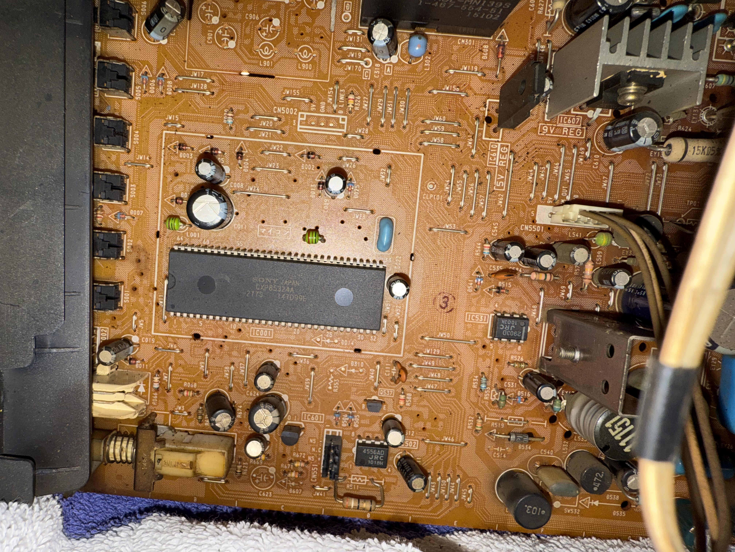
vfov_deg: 56.8
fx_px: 510
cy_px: 276
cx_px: 368
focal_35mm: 24
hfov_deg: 71.6
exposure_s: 1/122
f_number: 2.2
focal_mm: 2.22
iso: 25
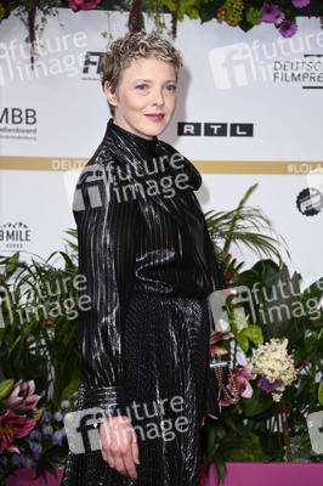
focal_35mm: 100
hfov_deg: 13.7
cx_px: 162
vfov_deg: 20.4
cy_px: 243
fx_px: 1348
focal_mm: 100
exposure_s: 1/250
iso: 500
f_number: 5.6
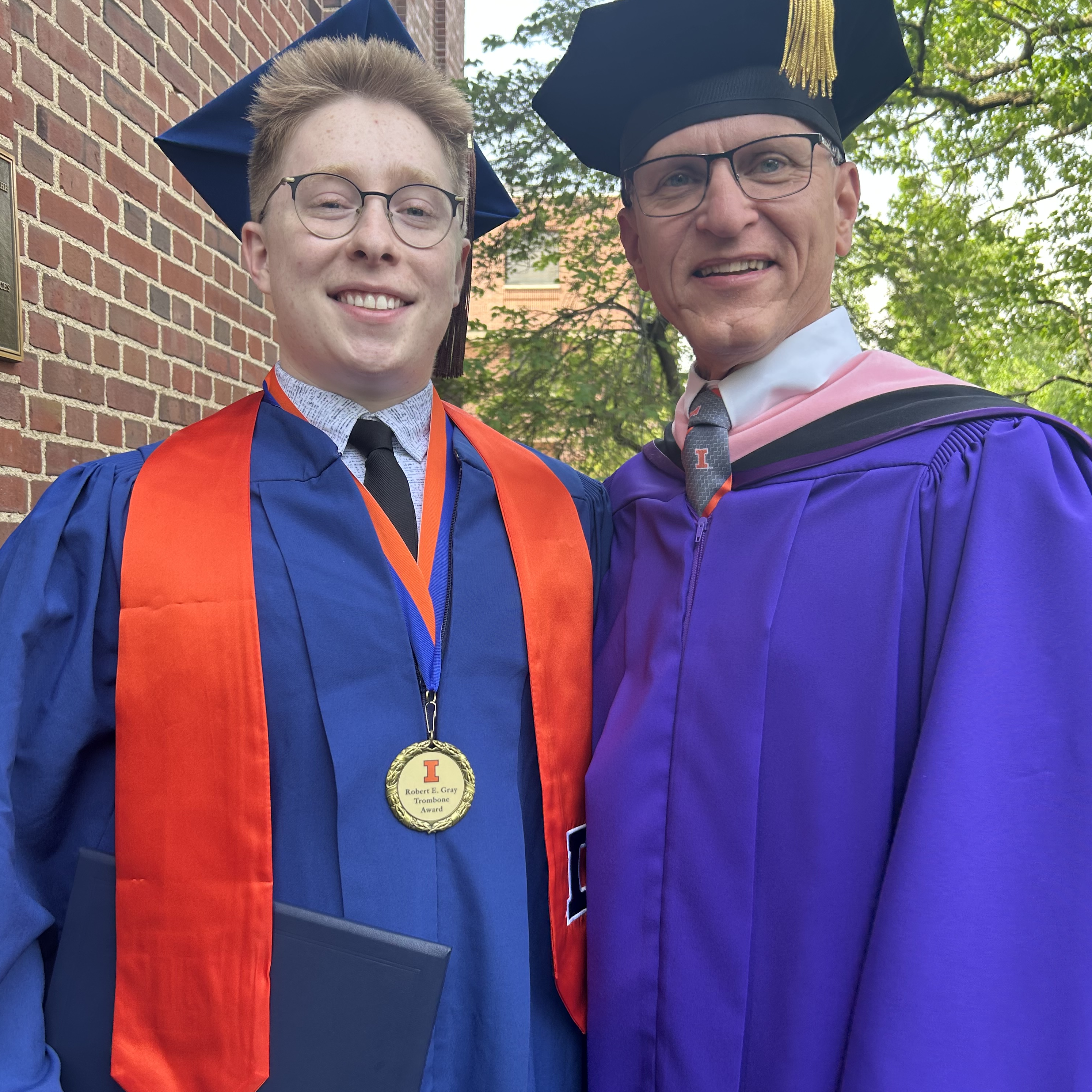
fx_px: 1106
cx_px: 550
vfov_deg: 52.2
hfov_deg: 52.5
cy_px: 653
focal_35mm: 31
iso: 40
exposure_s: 1/254
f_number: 1.5
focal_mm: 5.7
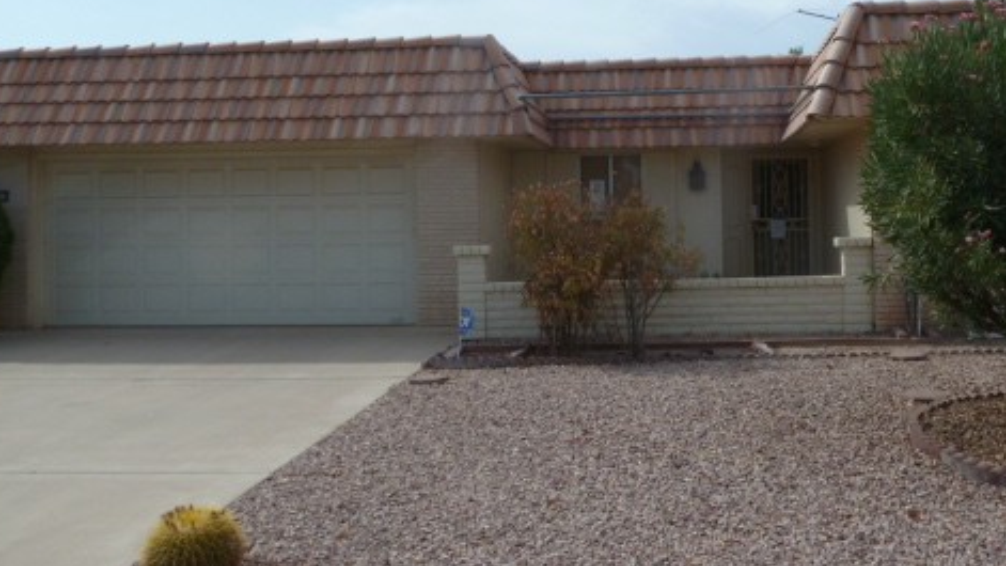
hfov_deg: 53.5
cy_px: 205
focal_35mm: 37
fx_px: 987
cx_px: 617
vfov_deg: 31.8
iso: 80
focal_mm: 4.1
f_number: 5.6
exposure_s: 1/500
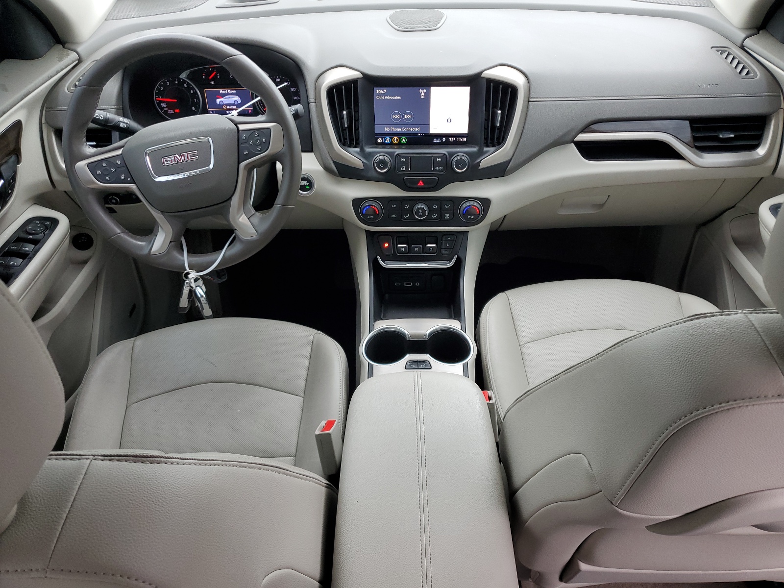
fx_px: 589
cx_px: 392
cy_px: 294
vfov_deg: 53.1
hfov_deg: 67.3
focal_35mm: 26
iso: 71
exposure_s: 1/120
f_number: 1.5
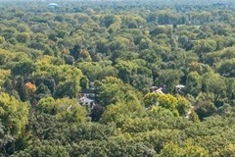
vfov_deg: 12.8
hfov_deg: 19.2
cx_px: 191
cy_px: 183
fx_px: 685
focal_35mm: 105
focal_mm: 10.26
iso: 100
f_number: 5.6
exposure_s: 1/320
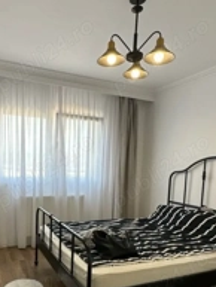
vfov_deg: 60.2
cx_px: 74
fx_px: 241
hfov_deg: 47.6
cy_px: 190
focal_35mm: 29
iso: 50
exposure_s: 1/100
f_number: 2.2
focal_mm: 2.22
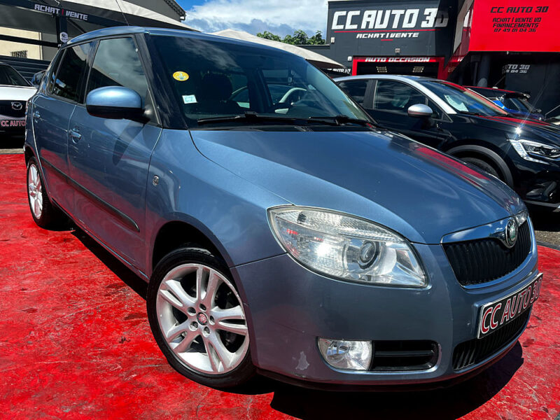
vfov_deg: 53.1
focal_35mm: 26
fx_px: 421
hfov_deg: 67.3
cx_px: 280
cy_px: 210
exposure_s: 1/2825
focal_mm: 5.1
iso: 50
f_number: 1.6
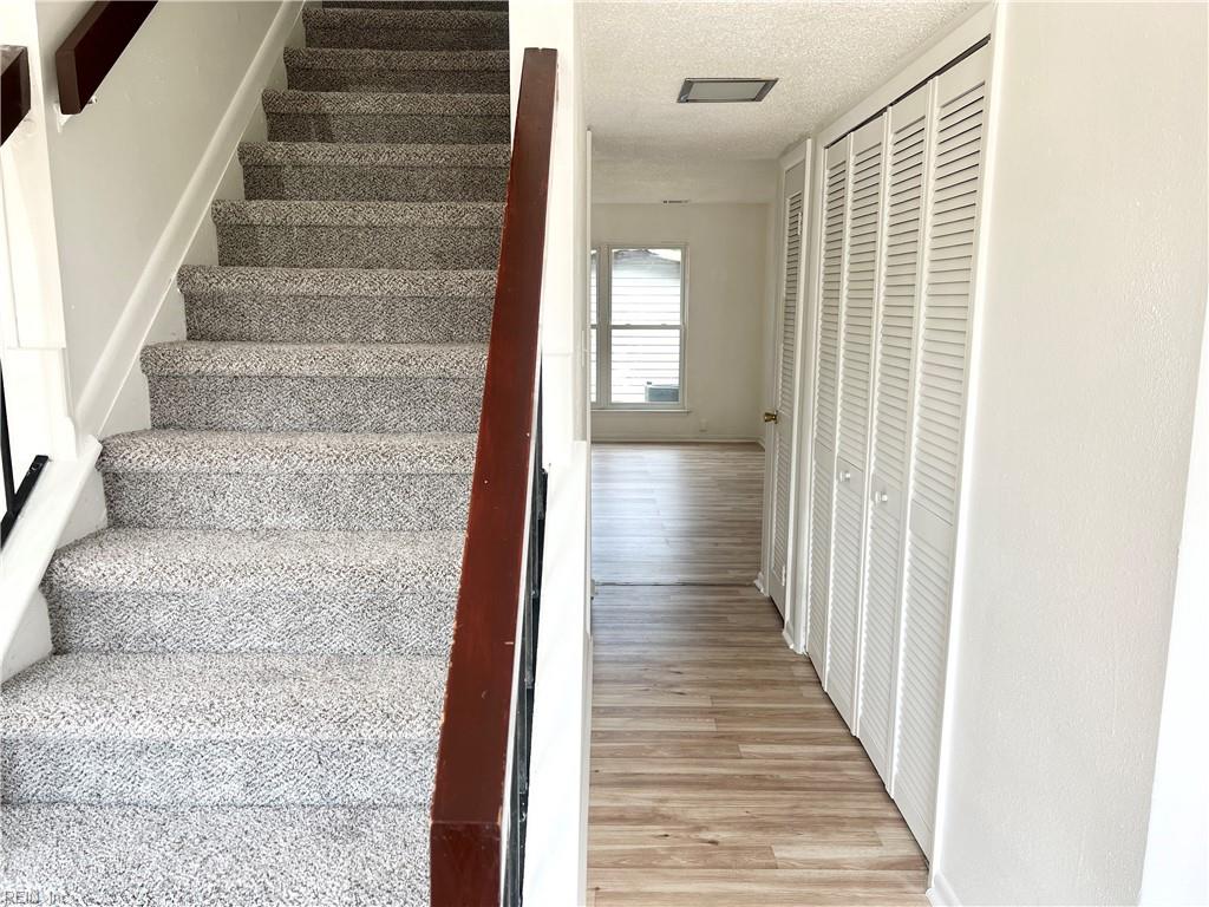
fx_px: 908
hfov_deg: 67.3
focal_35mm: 26
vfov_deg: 53.1
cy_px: 454
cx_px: 604
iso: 40
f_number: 1.5
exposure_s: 1/209
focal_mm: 5.7
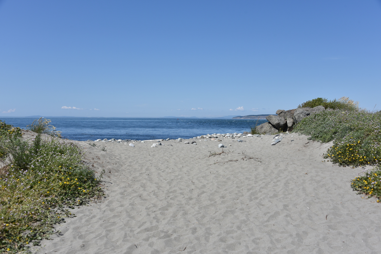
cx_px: 190
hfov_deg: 53.1
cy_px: 127
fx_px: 381
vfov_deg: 36.9
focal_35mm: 36
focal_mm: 36
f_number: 9
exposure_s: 1/320
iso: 100
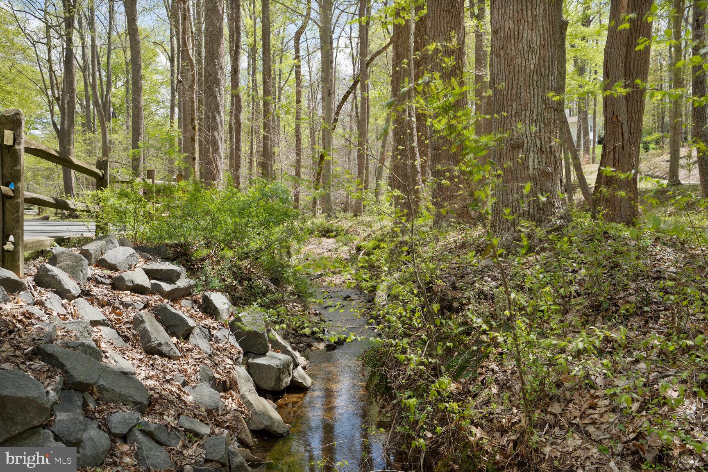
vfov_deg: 45.0
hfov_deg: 63.7
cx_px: 354
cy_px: 236
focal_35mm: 29
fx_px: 570
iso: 800
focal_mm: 29
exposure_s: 1/100
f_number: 8
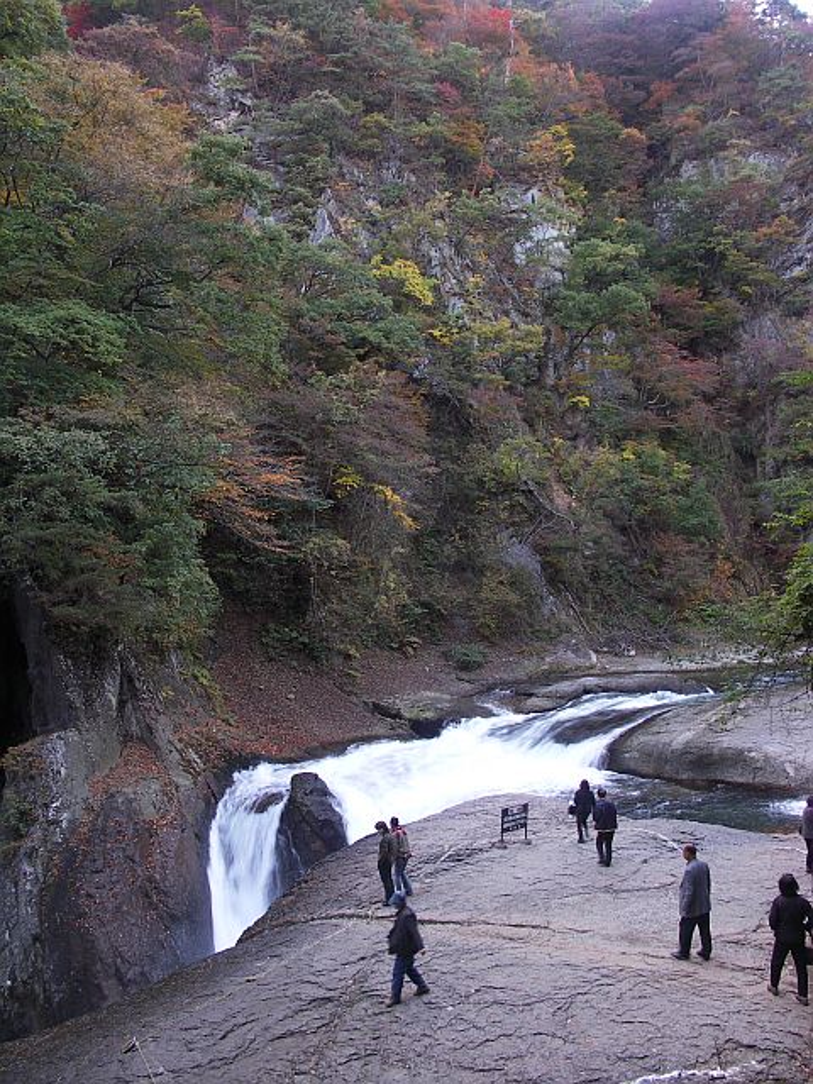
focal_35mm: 28
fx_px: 877
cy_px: 542
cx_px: 406
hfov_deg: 49.7
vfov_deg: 63.4
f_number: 5.6
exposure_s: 1/15
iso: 100
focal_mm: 7.2
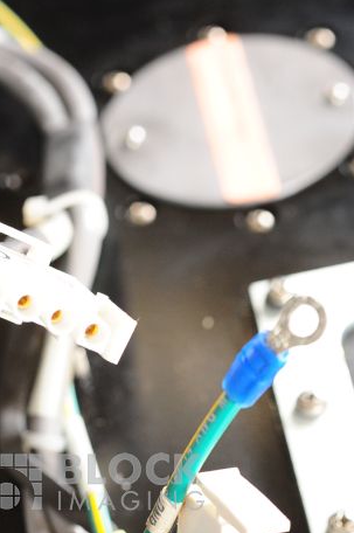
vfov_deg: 20.2
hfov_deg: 13.7
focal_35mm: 99
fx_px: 1463
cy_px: 483
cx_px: 88
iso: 1600
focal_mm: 50
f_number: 7.1
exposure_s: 1/125
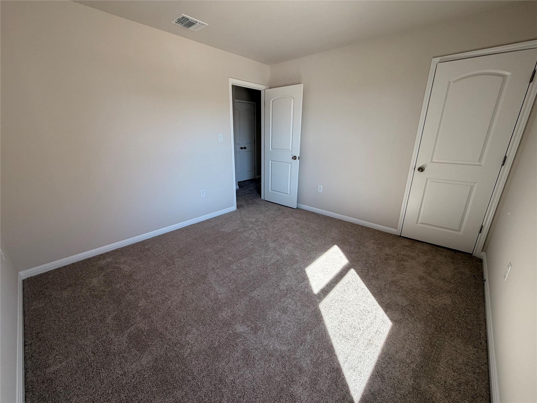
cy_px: 202
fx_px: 217
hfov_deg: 102.1
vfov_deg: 85.7
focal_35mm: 14
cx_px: 268
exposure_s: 1/121
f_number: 2.2
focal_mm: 2.22
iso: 100
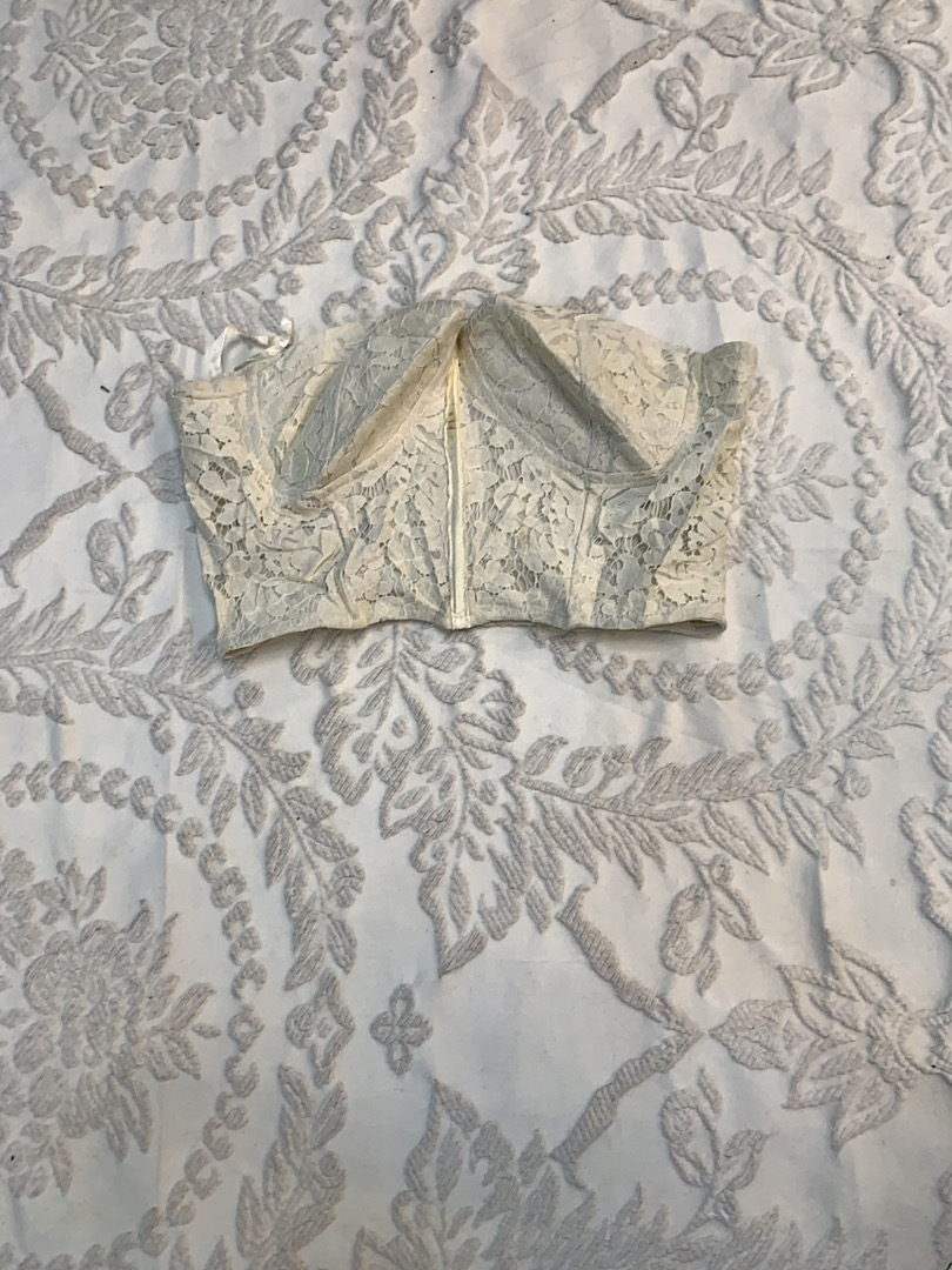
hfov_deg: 53.1
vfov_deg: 67.3
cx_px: 476
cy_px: 635
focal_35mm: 26
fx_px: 953
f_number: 1.8
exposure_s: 1/124
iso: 25
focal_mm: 4.25
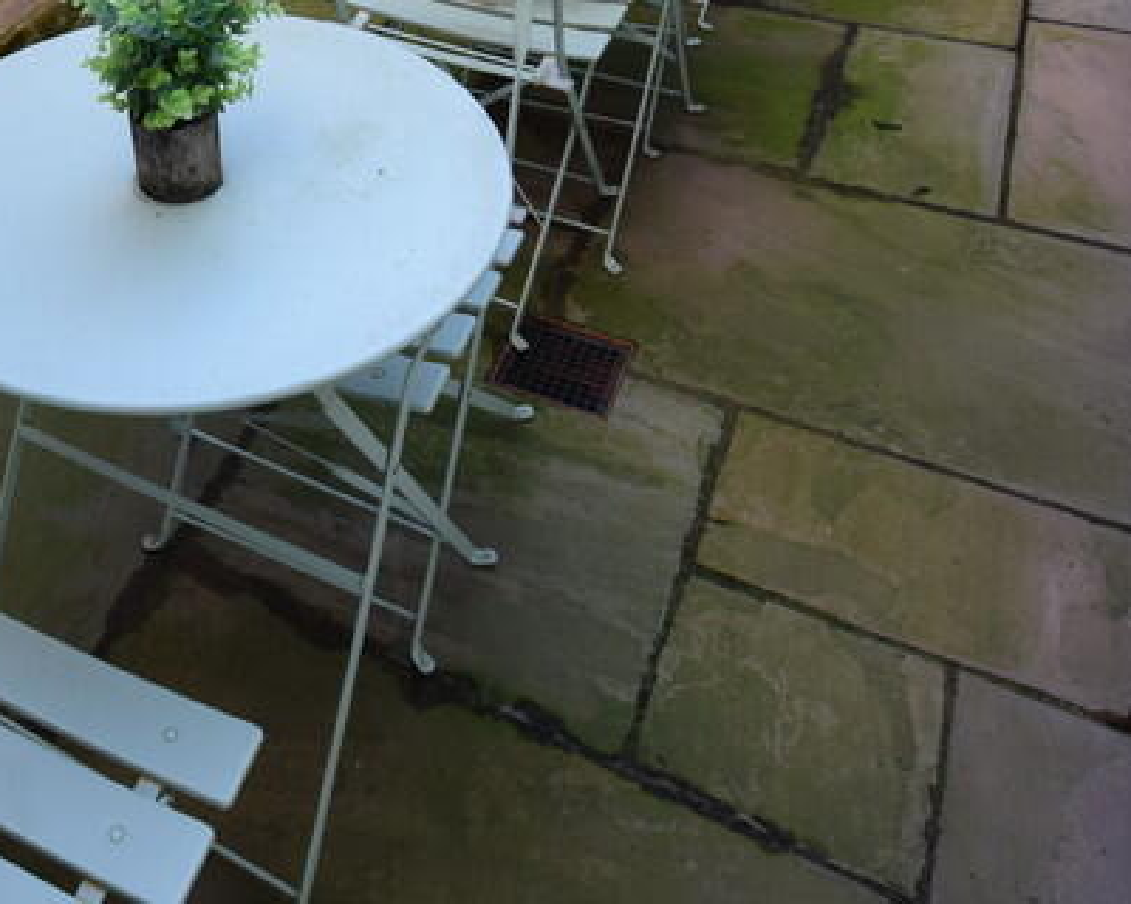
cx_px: 156
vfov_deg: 37.2
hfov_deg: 46.3
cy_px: 16
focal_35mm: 36
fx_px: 1205
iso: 280
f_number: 5.6
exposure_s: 1/125
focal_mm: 10
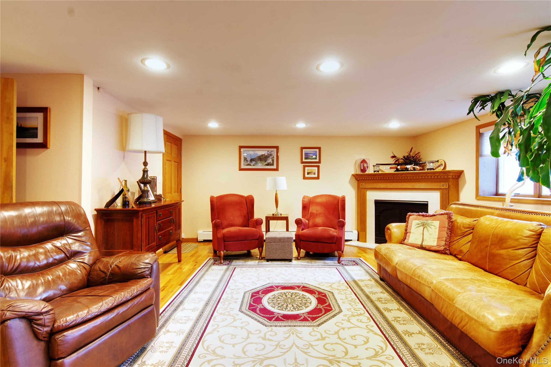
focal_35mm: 16
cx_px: 276
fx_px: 253
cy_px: 184
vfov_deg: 72.1
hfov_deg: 95.0
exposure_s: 1/2.5
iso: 320
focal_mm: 11
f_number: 9
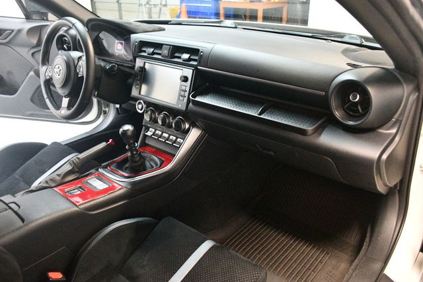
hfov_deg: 62.0
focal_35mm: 30
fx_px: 352
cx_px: 212
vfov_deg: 43.6
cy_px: 141
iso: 9000
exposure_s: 1/60
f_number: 3.5
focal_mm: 20
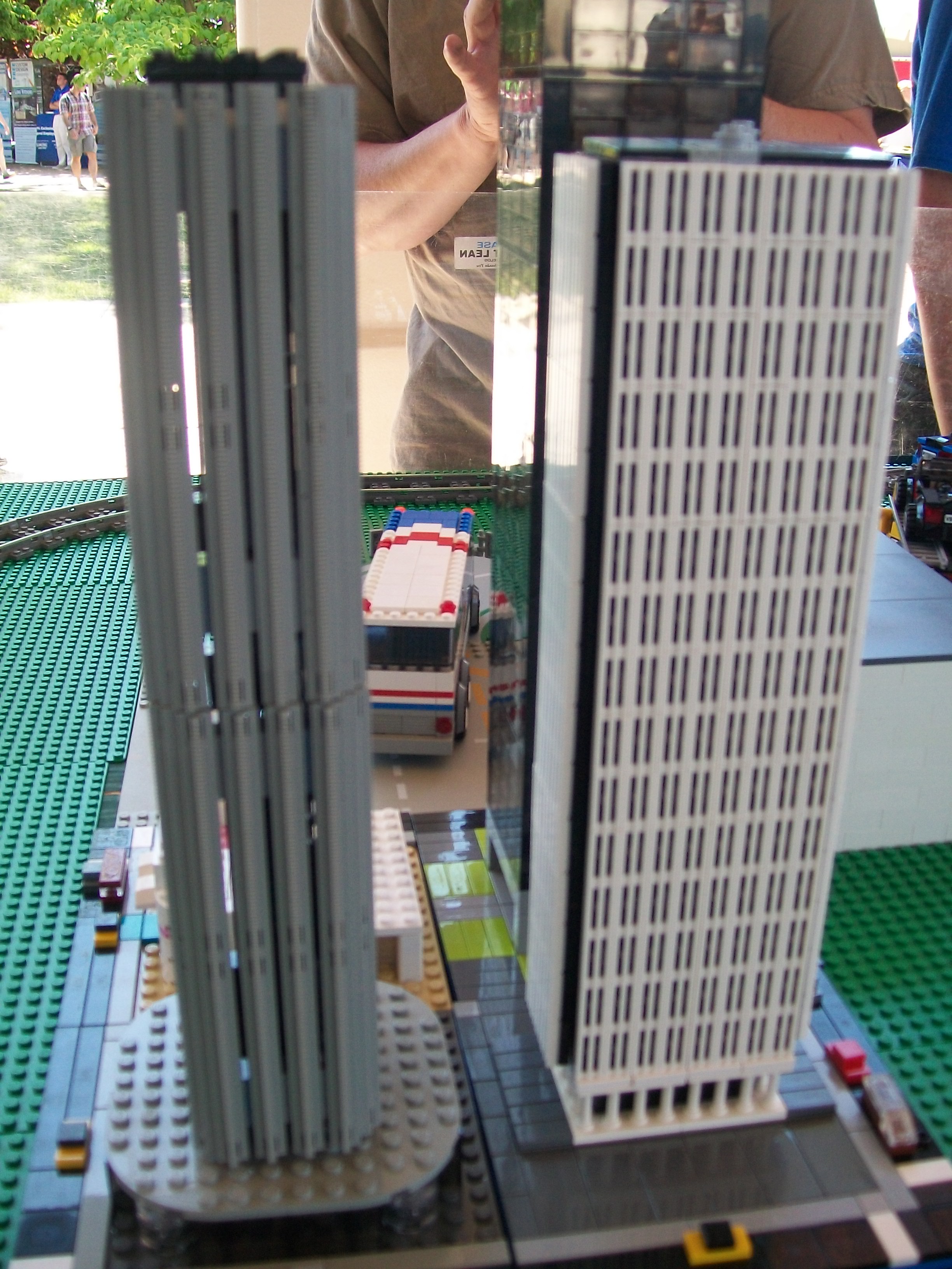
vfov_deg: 51.4
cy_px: 634
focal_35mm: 36
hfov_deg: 39.7
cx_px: 476
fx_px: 1320
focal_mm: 6
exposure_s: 1/100
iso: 80
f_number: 2.7
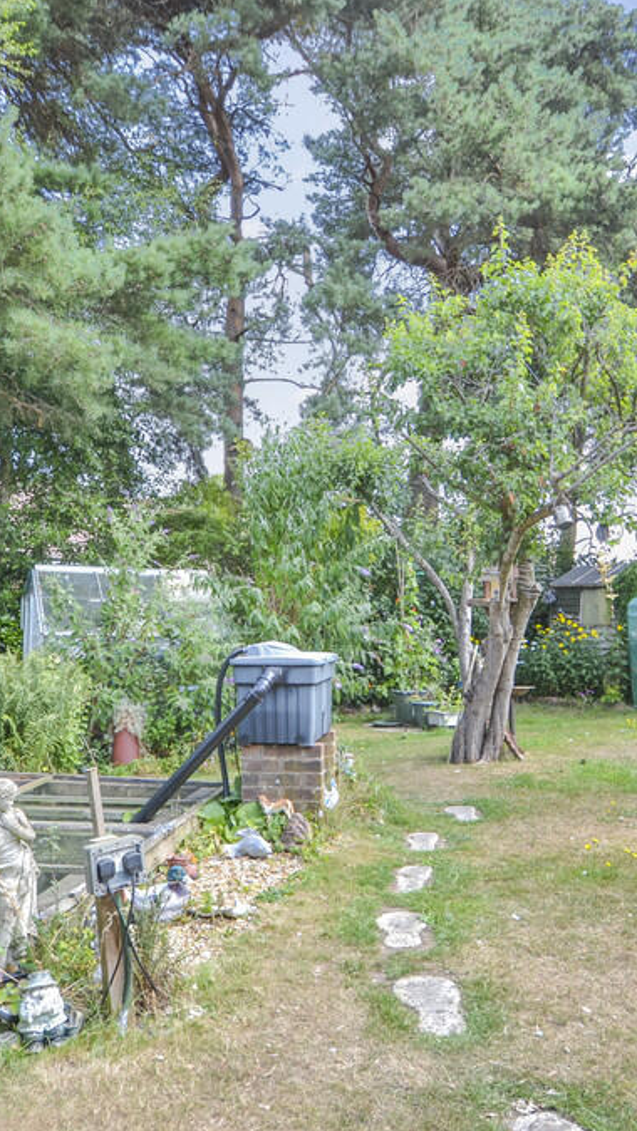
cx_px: 396
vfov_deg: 69.1
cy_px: 567
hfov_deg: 42.1
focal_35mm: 27
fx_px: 822
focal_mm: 11.5
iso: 100
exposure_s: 1/125
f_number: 5.6
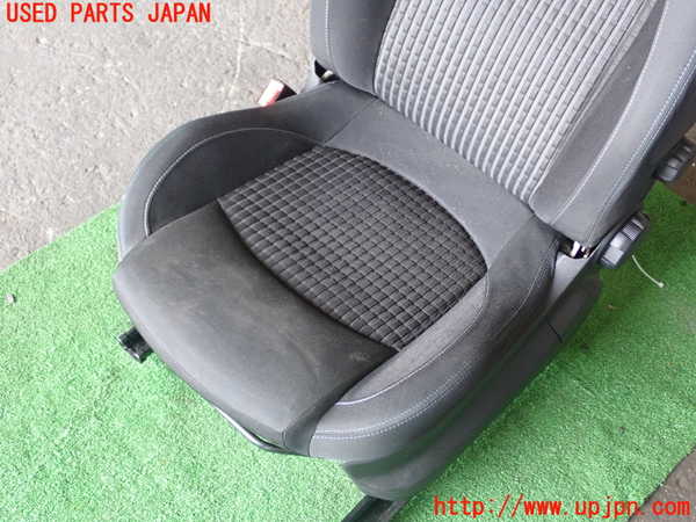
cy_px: 261
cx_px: 348
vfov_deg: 30.9
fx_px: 945
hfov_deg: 40.4
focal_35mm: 47
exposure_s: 1/50
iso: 320
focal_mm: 8.4
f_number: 3.1
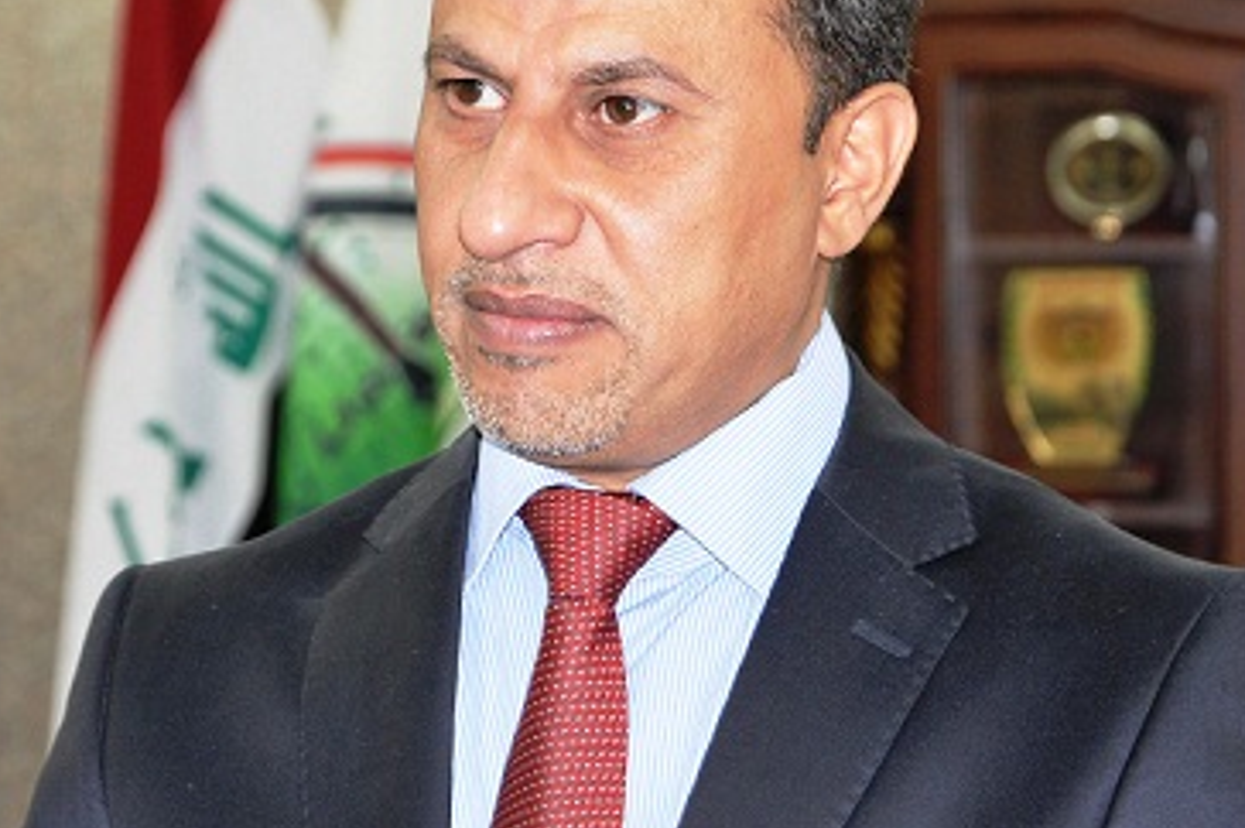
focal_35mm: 179
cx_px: 498
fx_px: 6178
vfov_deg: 7.7
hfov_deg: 11.5
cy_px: 258
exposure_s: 1/30
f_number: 5.6
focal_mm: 75
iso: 500
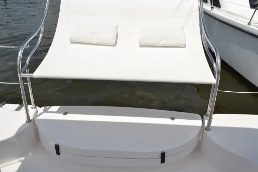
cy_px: 86
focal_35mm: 33
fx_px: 236
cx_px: 129
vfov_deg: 40.0
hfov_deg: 57.2
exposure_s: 1/500
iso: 100
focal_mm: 22
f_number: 9
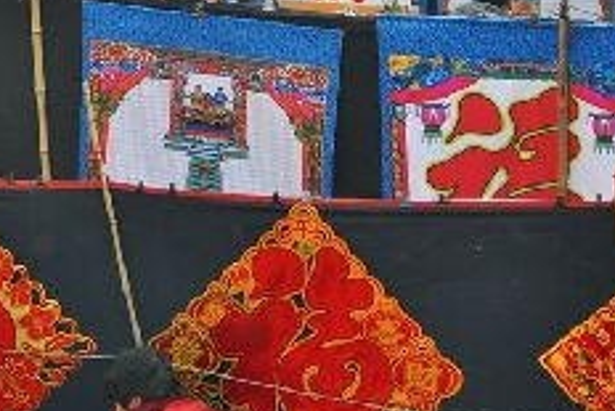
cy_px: 126
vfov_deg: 4.8
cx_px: 196
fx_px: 4855
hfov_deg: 7.2
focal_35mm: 284
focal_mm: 80
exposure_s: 1/1250
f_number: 2.8
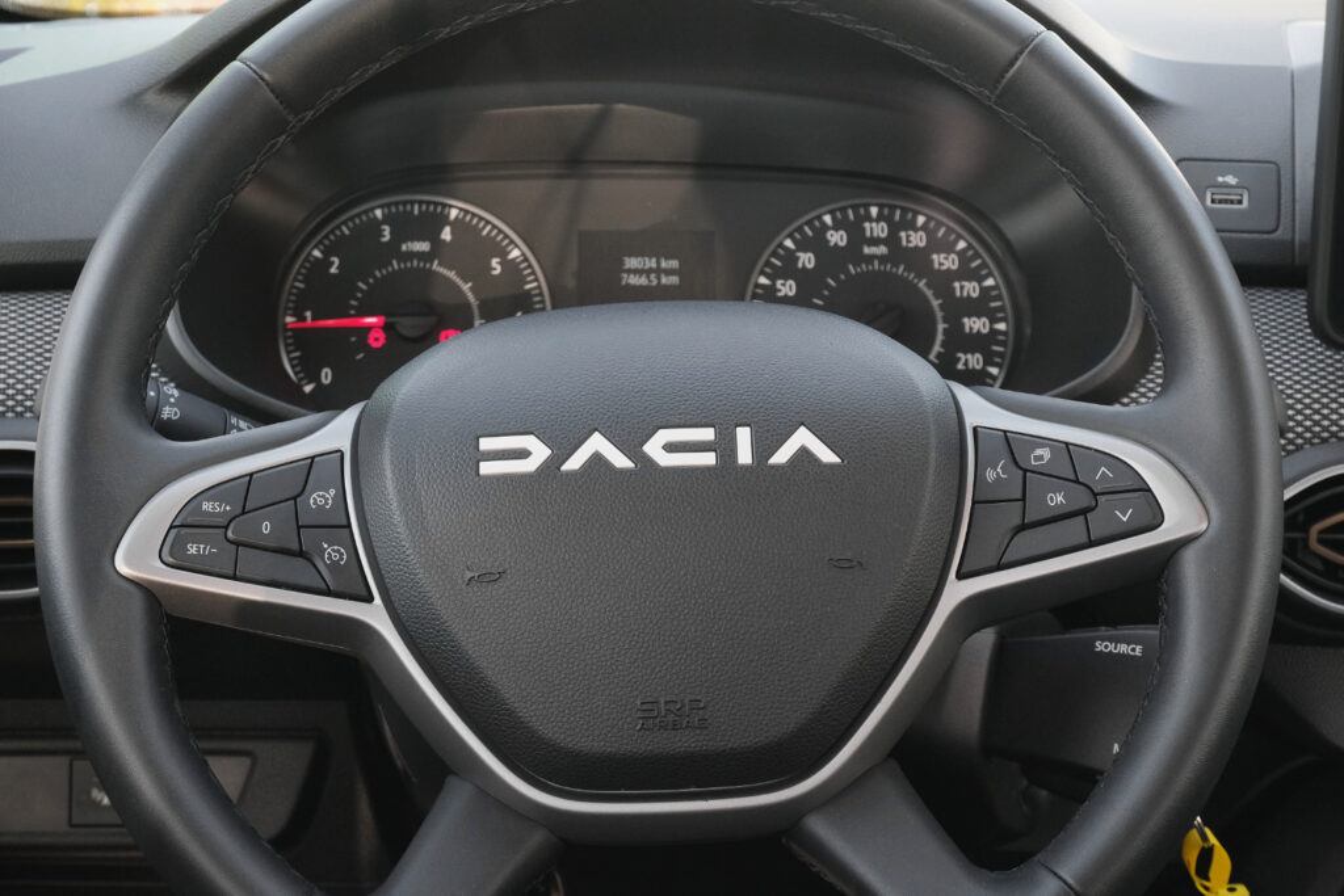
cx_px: 672
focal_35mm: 68
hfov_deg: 29.7
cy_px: 448
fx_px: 2539
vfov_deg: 20.0
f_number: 9
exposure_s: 1/100
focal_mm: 45
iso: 2000
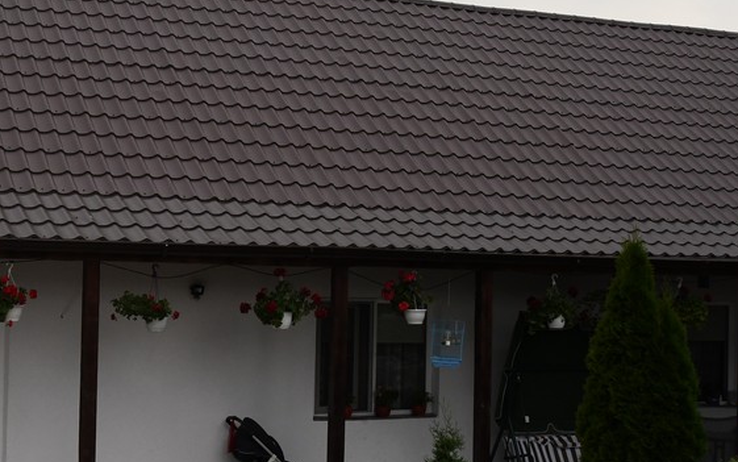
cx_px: 241
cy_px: 216
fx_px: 1227
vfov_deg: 21.3
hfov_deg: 33.2
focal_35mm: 61
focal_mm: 19
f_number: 5.6
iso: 1000
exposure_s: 1/640
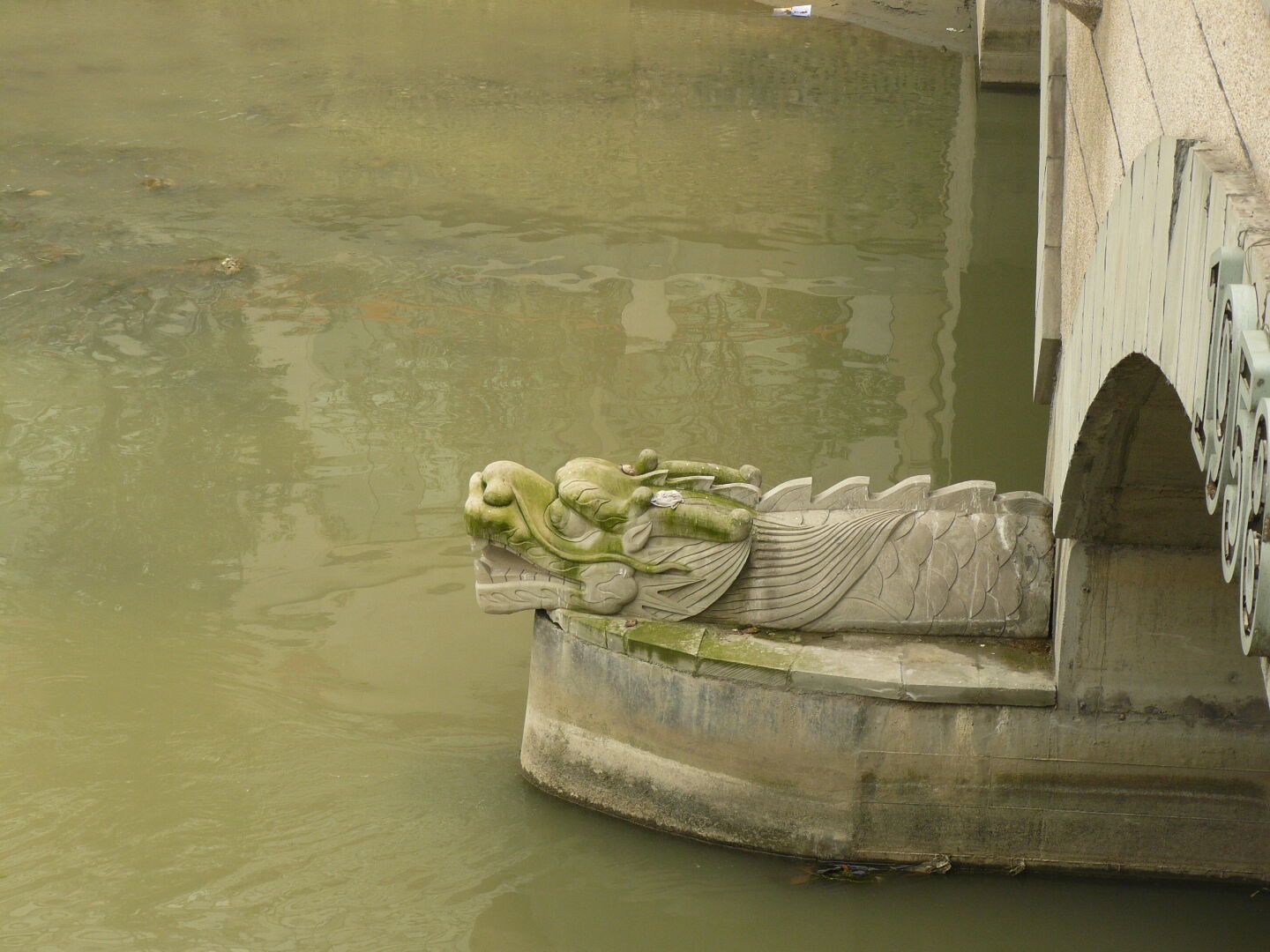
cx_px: 635
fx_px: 3192
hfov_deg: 22.5
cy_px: 476
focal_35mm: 87
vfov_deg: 17.0
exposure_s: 1/250
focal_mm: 14.5
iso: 100
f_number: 4
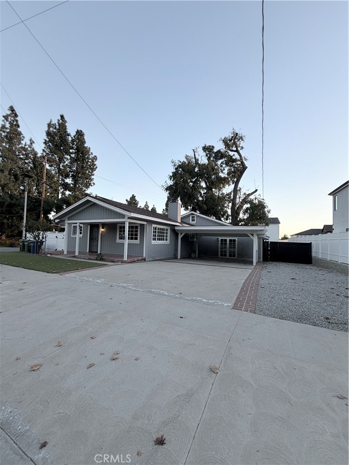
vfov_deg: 102.1
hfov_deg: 85.7
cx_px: 174
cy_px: 232
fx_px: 188
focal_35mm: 14
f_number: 2.2
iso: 40
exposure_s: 1/189
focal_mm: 2.22
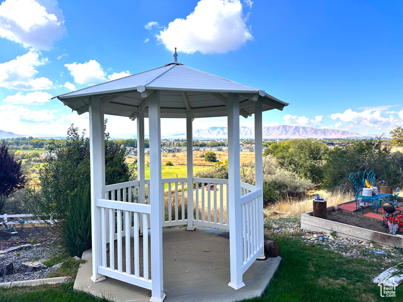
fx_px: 279
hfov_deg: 71.6
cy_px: 151
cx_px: 202
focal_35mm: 24
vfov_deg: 56.8
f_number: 1.78
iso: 80
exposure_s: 1/4545
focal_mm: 6.86
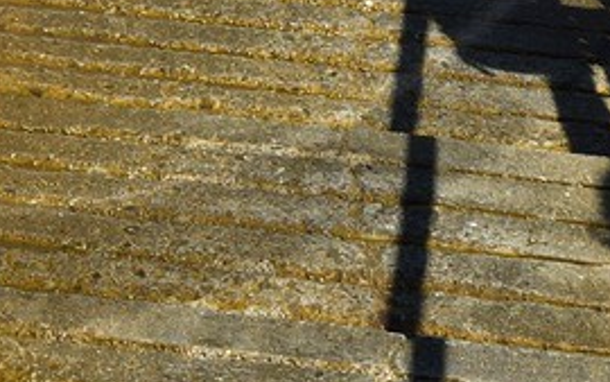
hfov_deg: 14.1
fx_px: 2412
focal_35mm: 145
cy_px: -610
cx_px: -61
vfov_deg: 8.2
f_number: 14
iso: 200
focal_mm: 24
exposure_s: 1/200
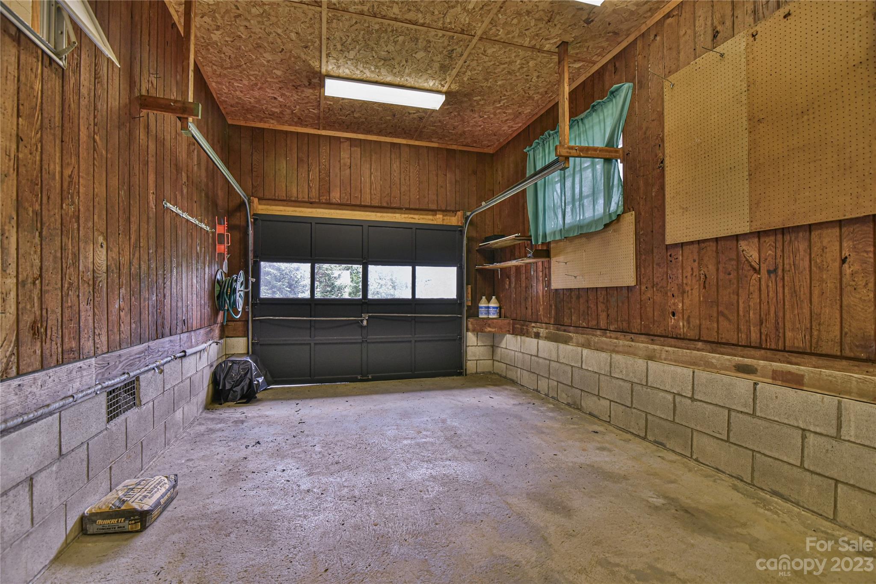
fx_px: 389
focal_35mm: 16
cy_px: 292
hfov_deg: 96.7
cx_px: 438
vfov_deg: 73.8
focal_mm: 16
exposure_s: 1/100
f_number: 5
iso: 1600
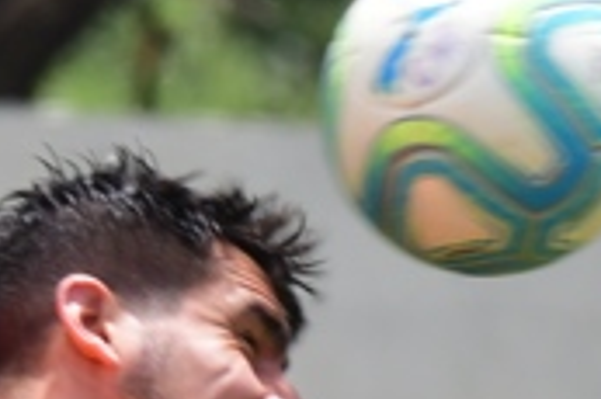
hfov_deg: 0.8
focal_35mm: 2665
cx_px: 49
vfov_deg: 0.5
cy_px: 439
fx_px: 44448
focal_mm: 300
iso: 400
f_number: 9
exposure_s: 1/500
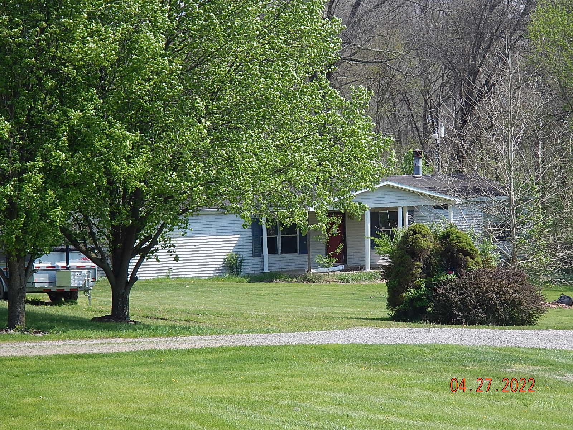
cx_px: 286
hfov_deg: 14.1
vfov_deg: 10.6
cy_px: 215
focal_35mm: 140
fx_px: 2317
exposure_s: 1/400
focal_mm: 25
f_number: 4.8
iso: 125
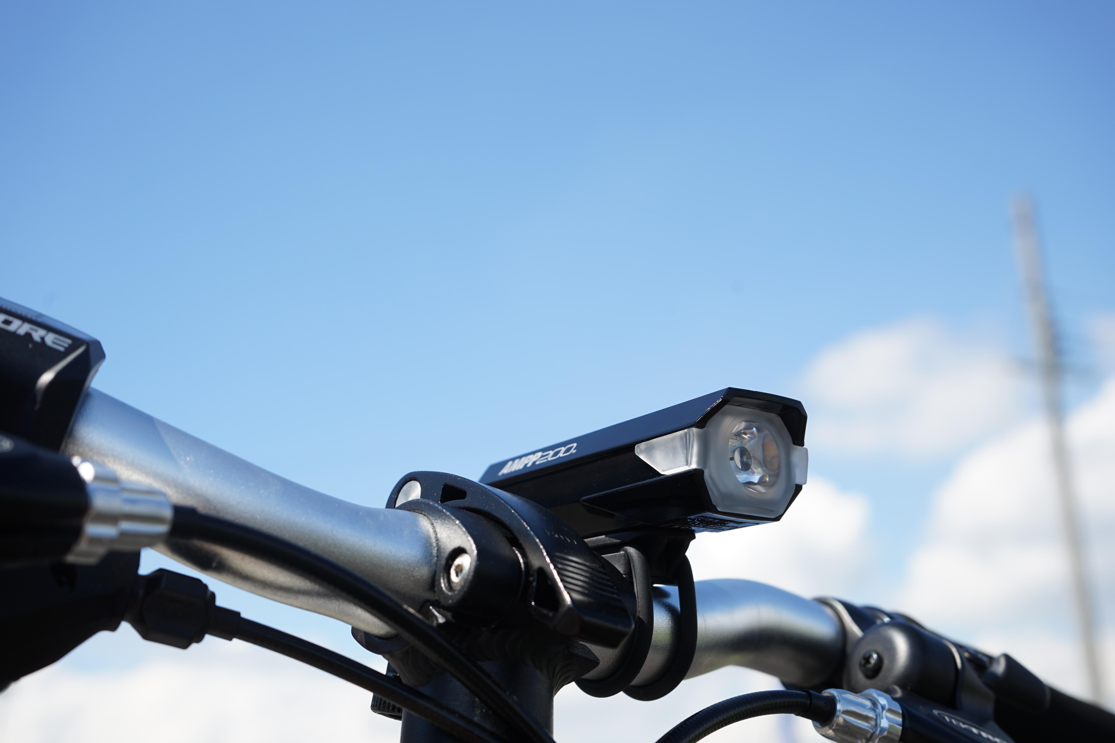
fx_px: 1487
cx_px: 566
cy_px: 380
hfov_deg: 41.1
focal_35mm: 48
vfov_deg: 28.1
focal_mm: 45
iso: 100
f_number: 8
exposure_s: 1/200
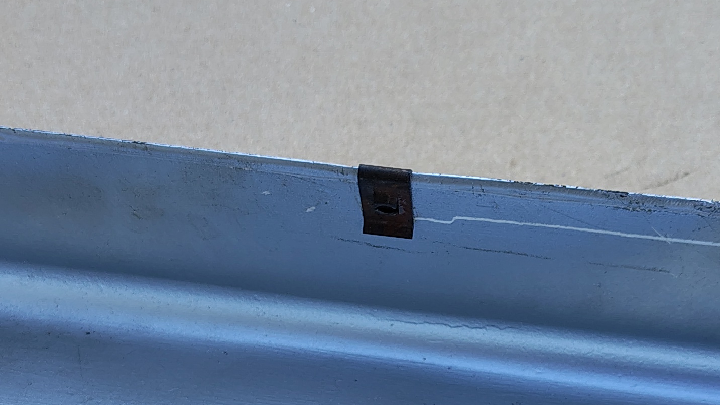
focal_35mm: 75
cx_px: 387
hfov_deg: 28.2
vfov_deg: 15.8
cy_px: 410
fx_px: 1432
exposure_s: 1/607
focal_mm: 5.56
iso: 100
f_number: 1.8
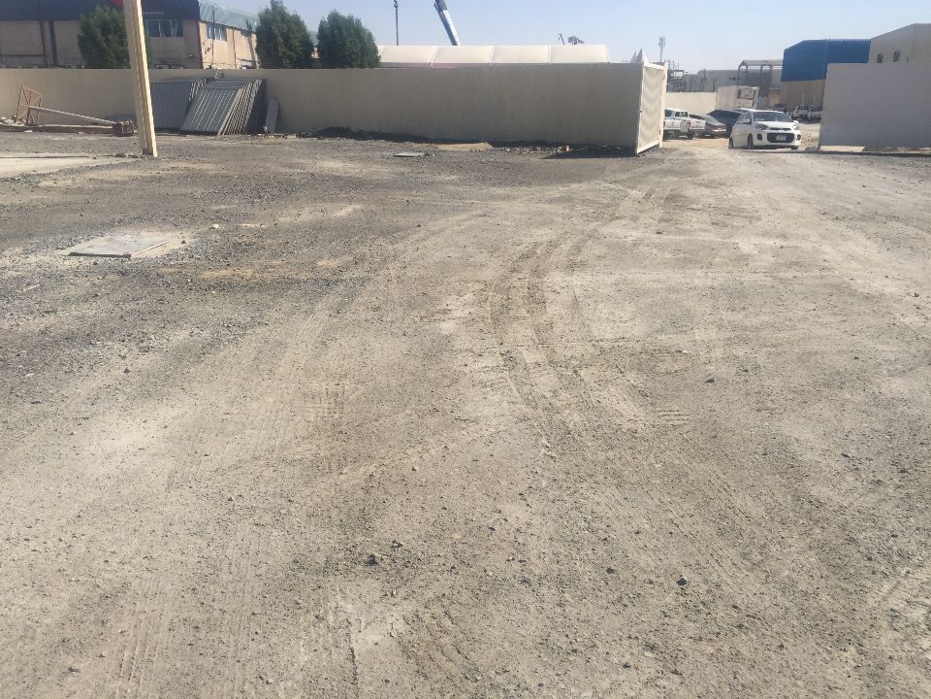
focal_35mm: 29
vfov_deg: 48.2
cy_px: 350
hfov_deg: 61.7
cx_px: 466
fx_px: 780
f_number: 2.2
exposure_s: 1/3300
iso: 32
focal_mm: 4.15
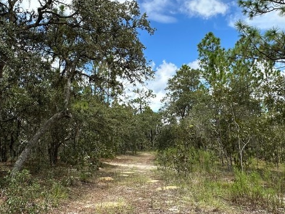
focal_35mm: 31
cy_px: 97
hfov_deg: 58.3
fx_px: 255
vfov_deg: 45.4
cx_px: 150
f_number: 2.2
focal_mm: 2.22
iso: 50
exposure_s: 1/1195
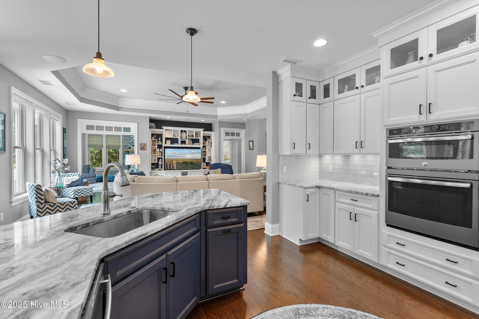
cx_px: 240
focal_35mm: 16
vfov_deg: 73.7
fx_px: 213
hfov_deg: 96.7
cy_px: 160
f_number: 4.8
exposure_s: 1/3
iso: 100
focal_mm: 11
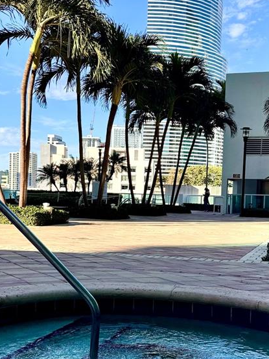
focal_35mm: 52
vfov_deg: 36.7
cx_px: 143
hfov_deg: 28.0
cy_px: 220
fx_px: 539
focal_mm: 6.76
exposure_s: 1/3096
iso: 80
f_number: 1.78
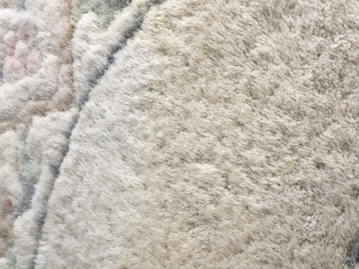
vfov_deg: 29.5
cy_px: 96
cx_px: 266
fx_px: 508
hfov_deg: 38.0
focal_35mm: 49
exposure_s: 1/30
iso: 50
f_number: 2.2
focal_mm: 4.15
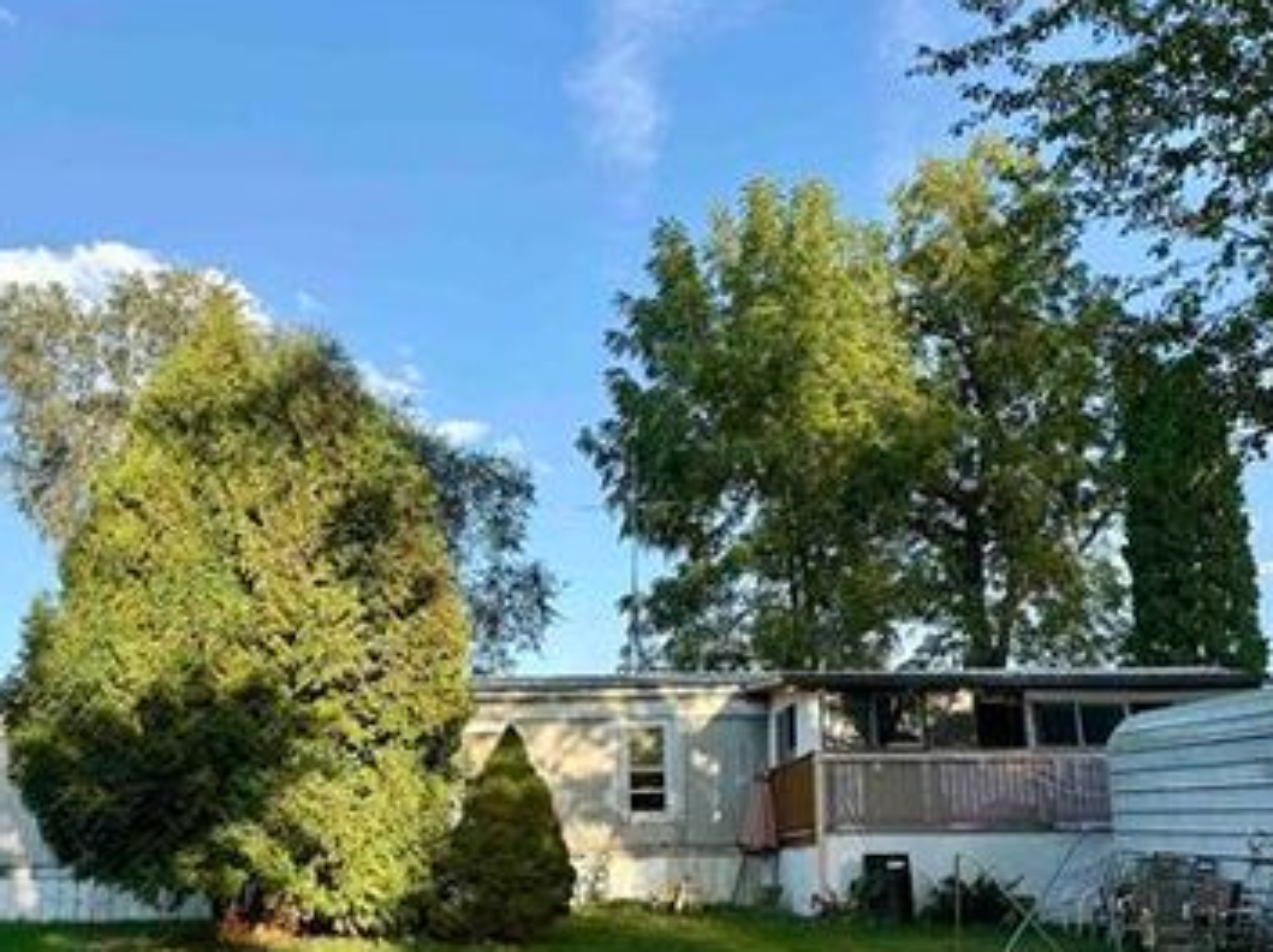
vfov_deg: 41.4
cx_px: 656
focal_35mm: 34
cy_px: 602
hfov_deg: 54.0
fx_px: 1249
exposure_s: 1/1437
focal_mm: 6.76
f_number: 1.78
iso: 80
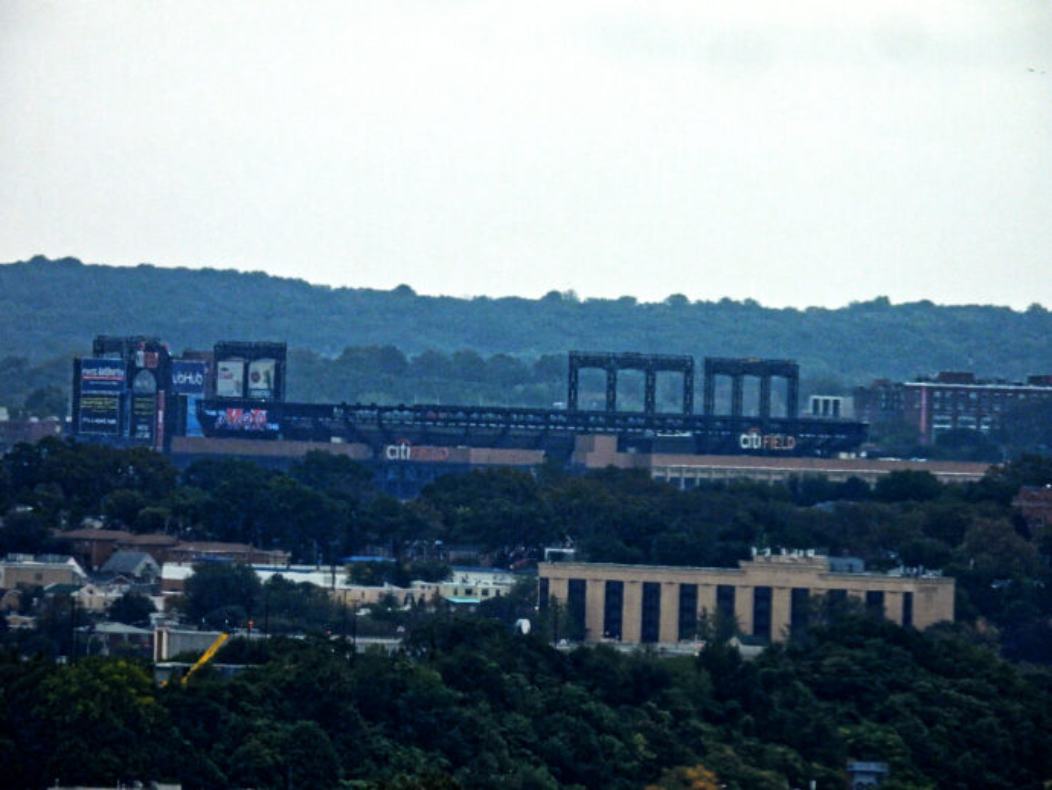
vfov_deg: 1.6
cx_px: 526
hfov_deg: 2.1
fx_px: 28881
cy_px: 395
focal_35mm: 950
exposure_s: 1/500
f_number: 5.6
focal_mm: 170
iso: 200
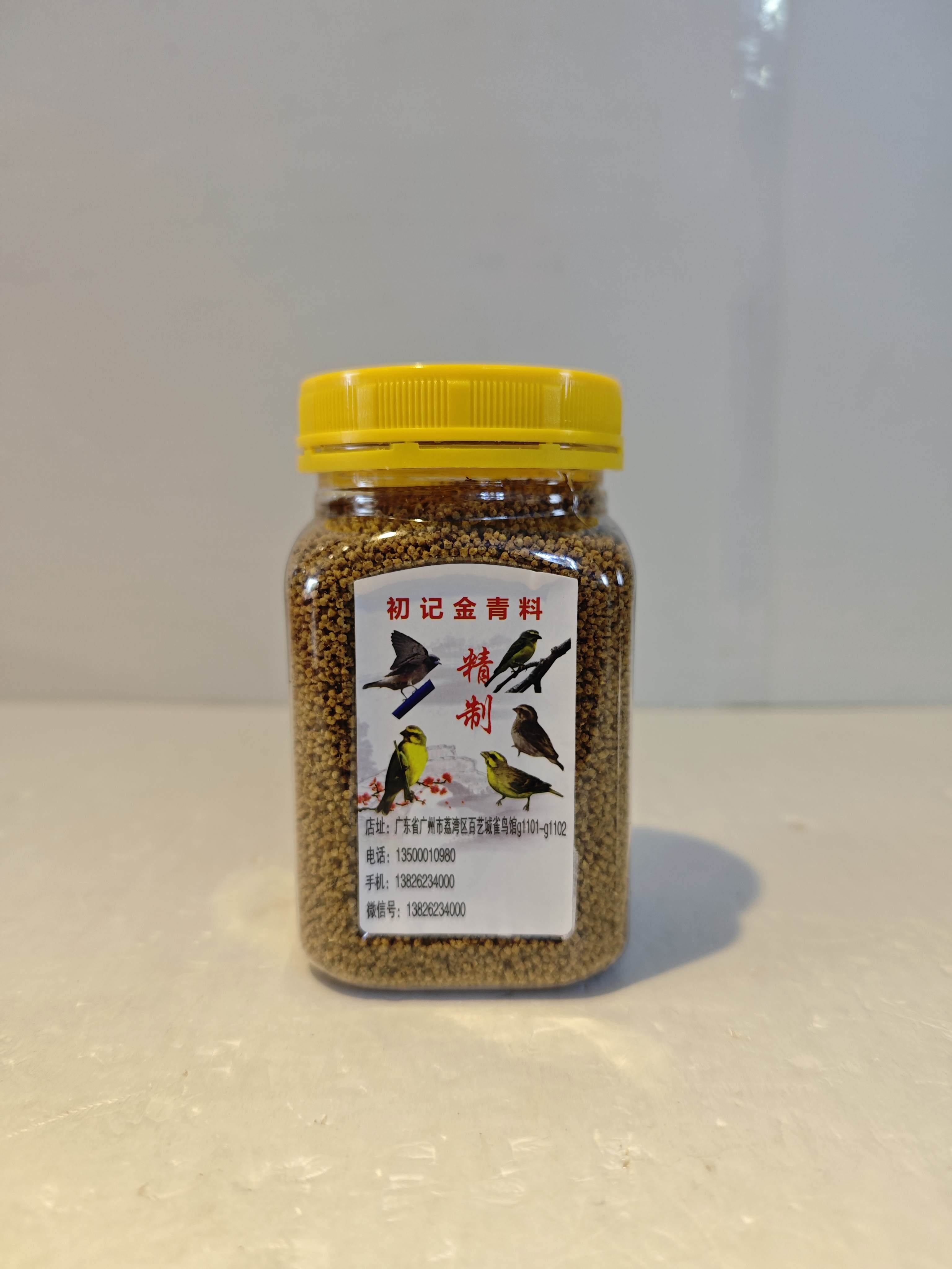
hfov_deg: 58.9
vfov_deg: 73.9
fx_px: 843
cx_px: 476
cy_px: 634
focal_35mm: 23
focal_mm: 6.55
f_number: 1.6
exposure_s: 1/100
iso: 320
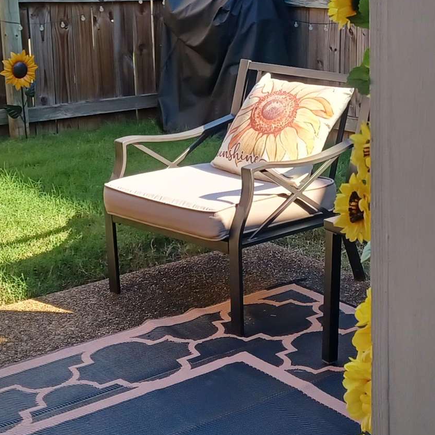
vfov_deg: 21.2
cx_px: 288
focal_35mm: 81
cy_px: 102
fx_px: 1152
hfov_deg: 21.3
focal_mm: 4.6
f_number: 1.8
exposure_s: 1/138
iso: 32
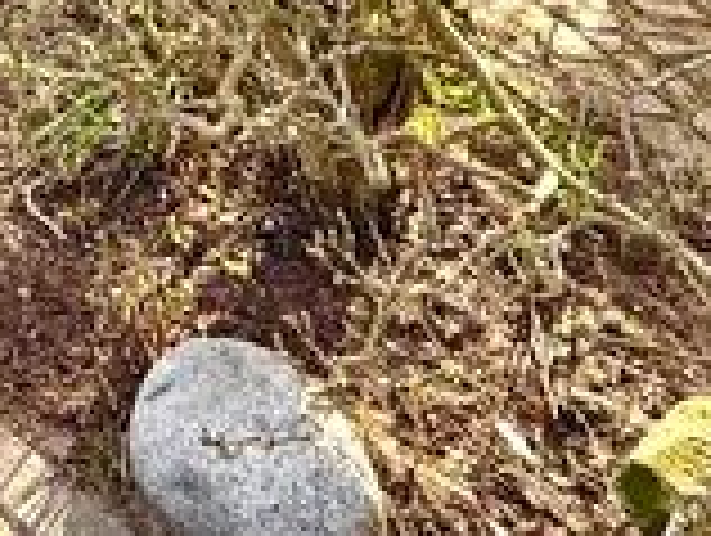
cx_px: -306
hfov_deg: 25.1
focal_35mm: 62
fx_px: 1275
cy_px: -597
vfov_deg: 16.5
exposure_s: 1/242
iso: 64
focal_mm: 2.22
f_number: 2.2
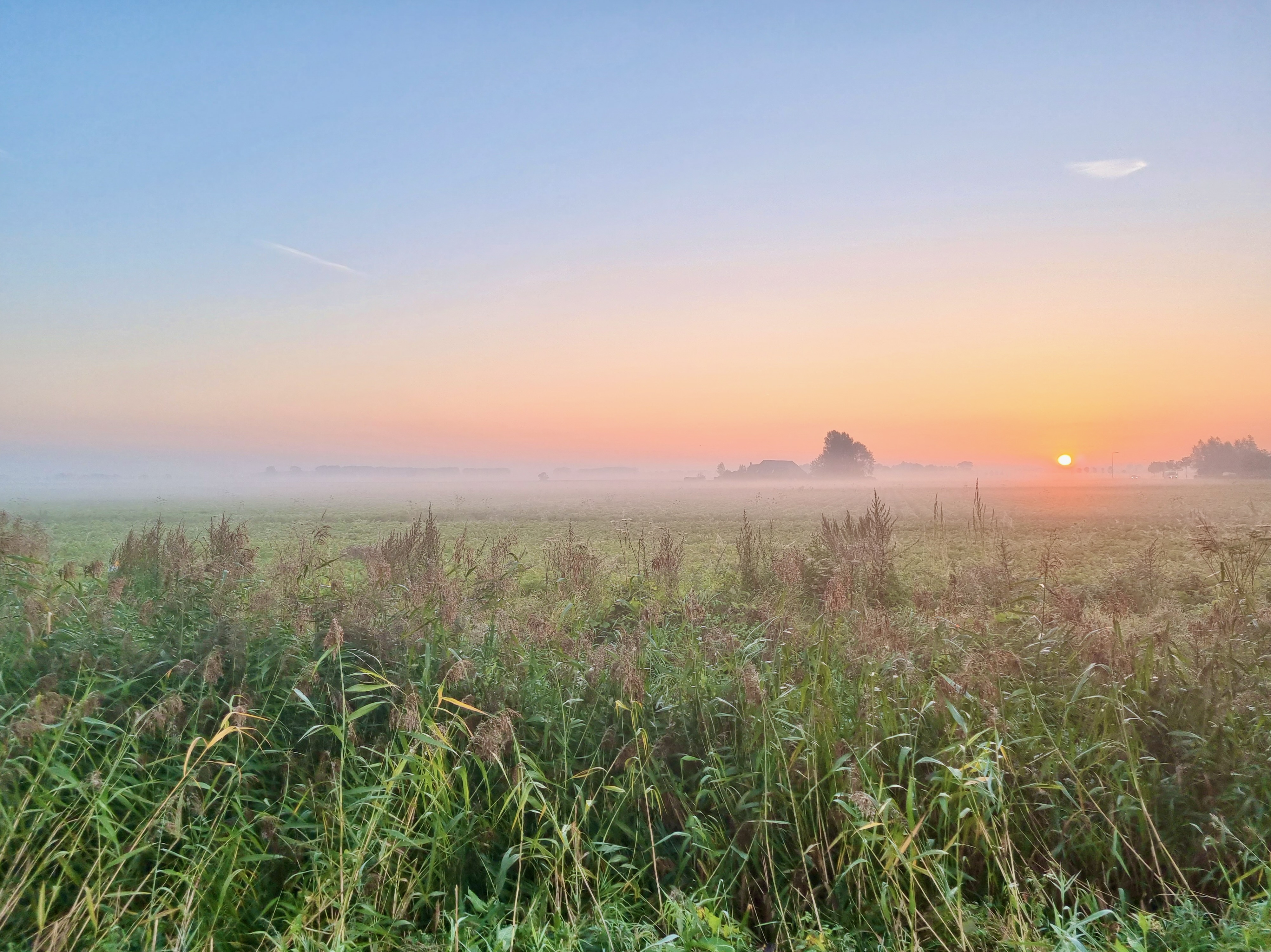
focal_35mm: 26
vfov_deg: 53.1
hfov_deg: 67.3
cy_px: 476
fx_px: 955
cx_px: 636
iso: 50
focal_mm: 5.4
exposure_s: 1/427
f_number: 1.8
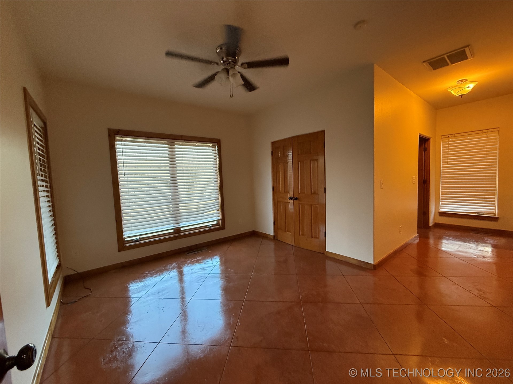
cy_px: 192
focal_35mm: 14
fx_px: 207
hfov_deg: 102.1
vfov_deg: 85.7
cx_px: 256
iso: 500
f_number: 2.2
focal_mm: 2.22
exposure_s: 1/120
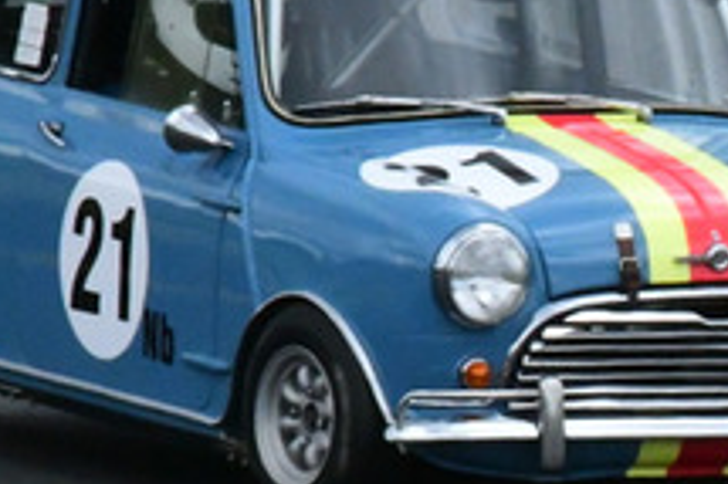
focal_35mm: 2795
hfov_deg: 0.7
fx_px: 56476
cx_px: 850
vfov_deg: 0.5
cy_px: 399
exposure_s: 1/640
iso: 8000
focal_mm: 500
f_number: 32
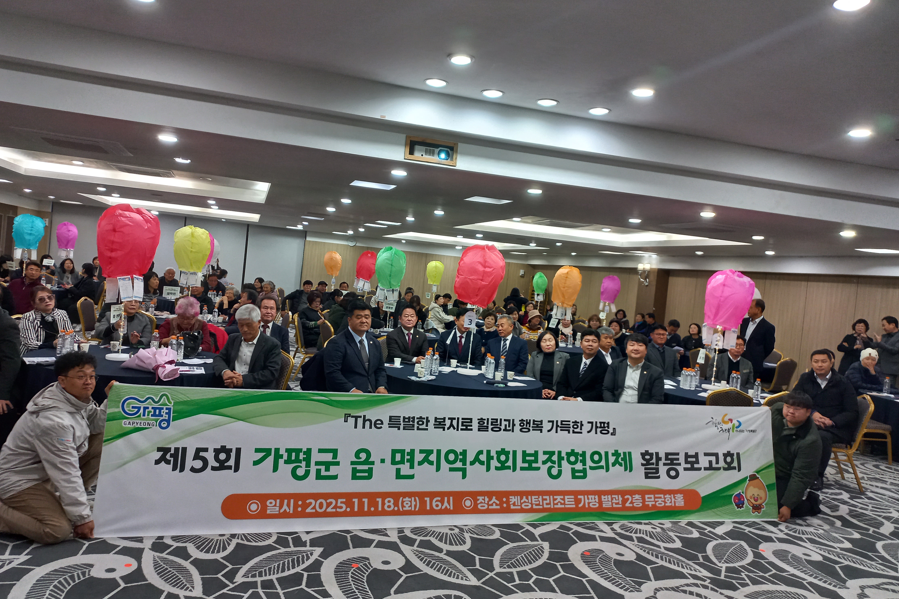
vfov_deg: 47.9
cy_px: 295
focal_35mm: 27
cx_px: 441
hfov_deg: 67.4
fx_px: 674
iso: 160
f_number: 1.8
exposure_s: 1/40
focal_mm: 4.6
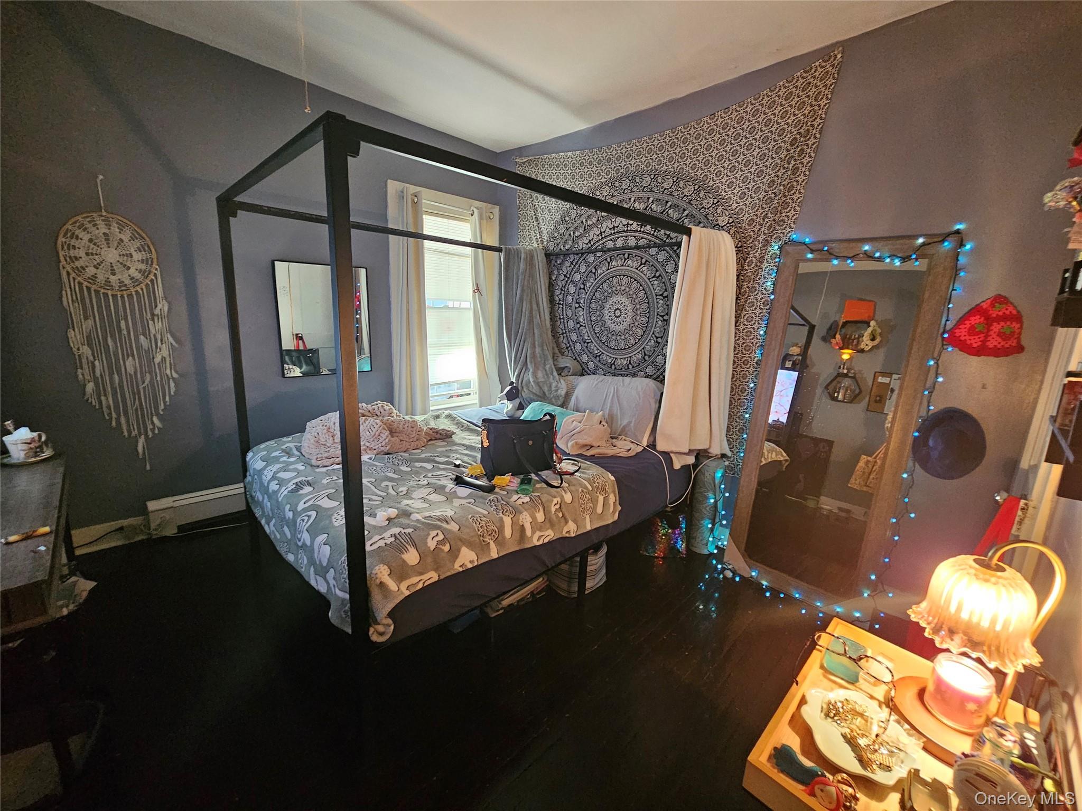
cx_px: 541
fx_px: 406
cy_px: 406
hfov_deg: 106.2
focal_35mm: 13
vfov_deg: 89.9
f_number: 2.2
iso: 640
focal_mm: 2.2
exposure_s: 1/30
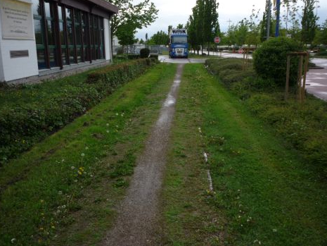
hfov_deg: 55.3
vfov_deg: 43.0
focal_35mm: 33
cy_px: 124
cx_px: 162
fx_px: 312
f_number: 4
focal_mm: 5.2
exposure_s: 1/160
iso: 100
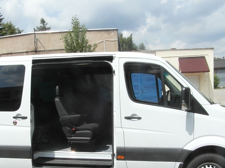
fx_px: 227
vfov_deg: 40.2
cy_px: 111
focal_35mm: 35
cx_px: 97
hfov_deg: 52.5
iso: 80
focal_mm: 4
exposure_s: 1/250
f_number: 7.3
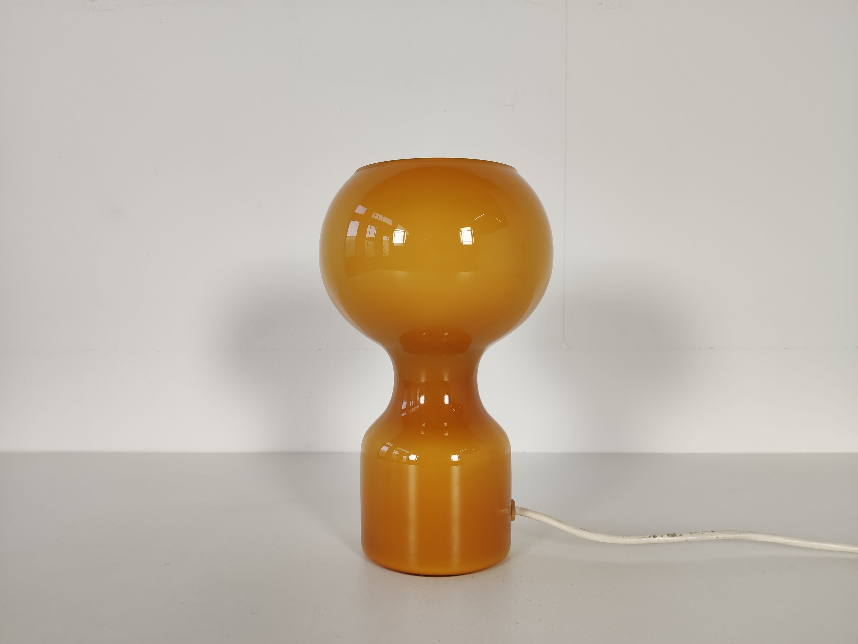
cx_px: 429
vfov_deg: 53.1
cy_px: 322
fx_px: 644
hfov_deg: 67.3
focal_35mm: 26
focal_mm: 4.75
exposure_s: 1/105
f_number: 1.75
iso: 112
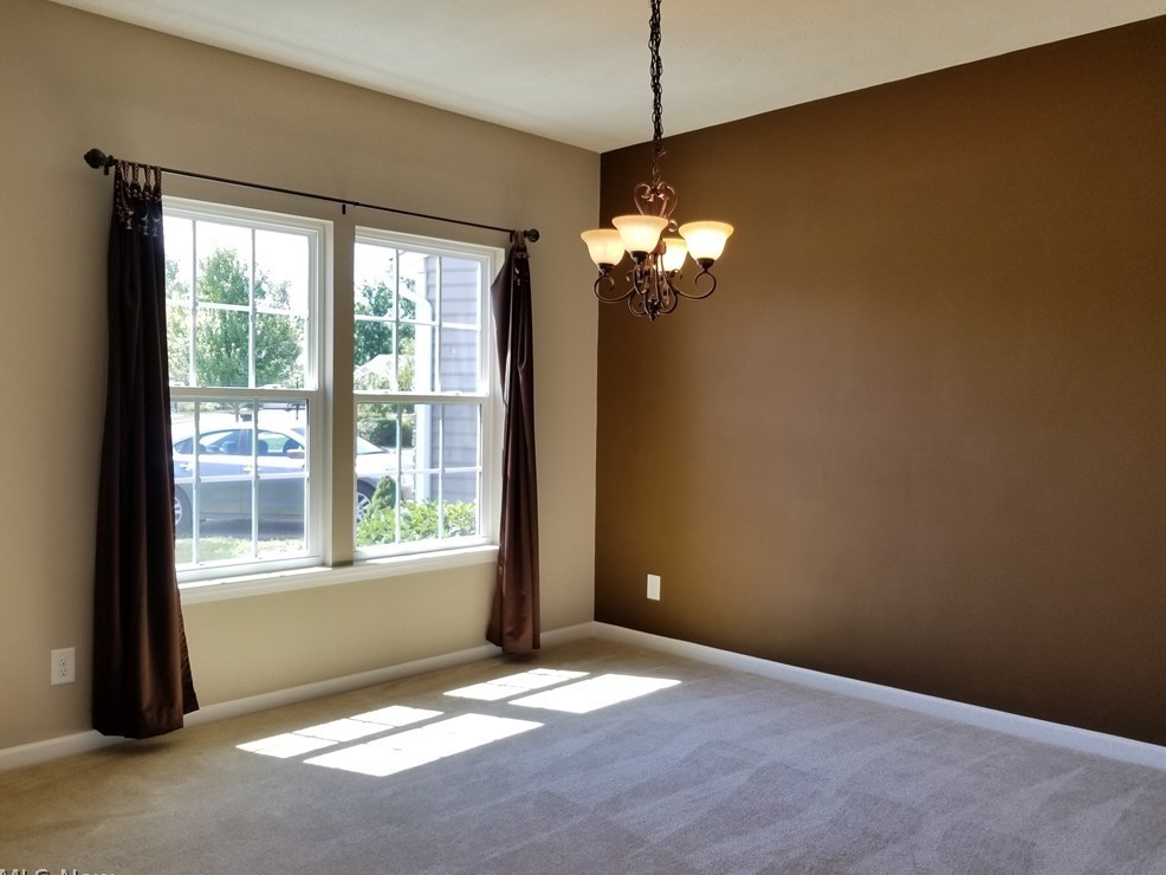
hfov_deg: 65.3
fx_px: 910
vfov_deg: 51.4
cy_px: 445
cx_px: 597
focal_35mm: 27
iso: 50
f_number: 1.7
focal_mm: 4.25
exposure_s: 1/160
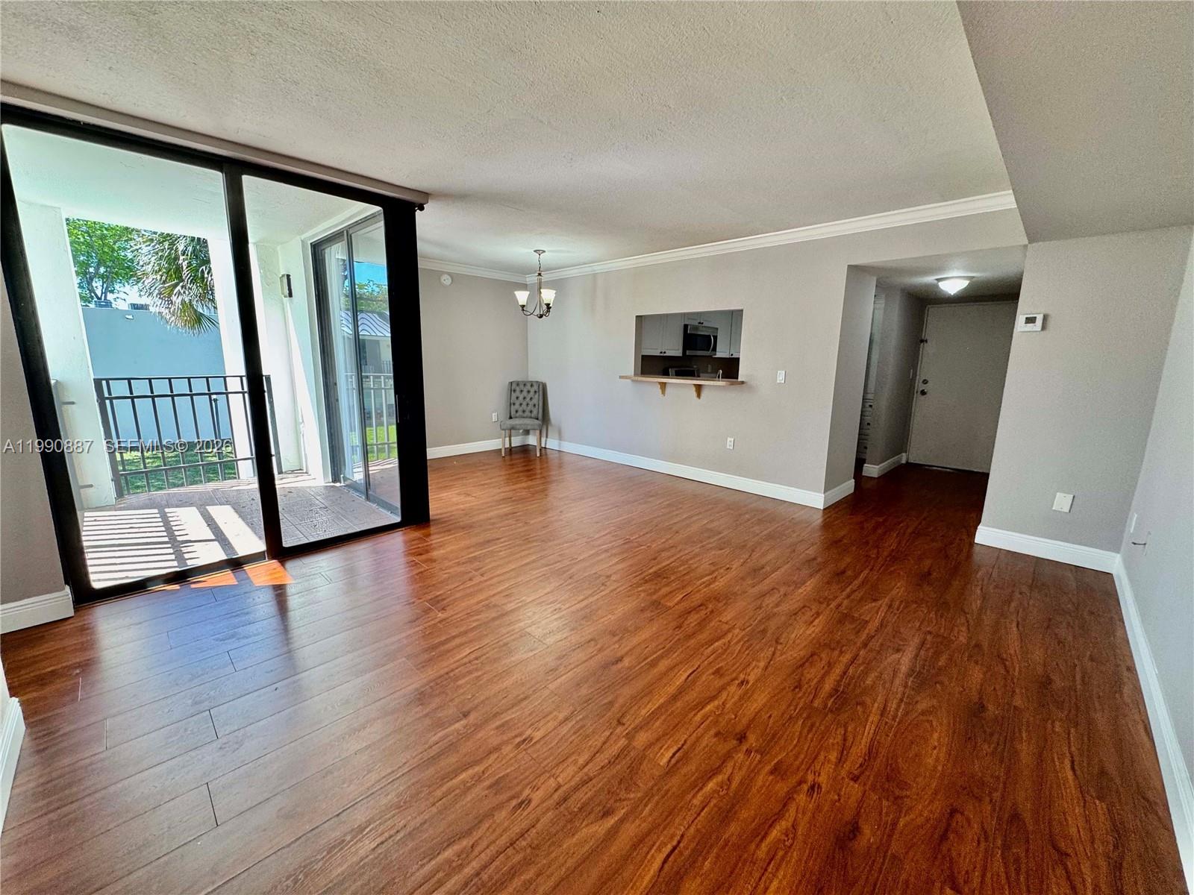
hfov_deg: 102.1
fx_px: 483
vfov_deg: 85.7
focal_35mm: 14
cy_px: 448
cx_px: 597
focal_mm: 2.22
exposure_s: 1/120
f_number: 2.2
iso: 100
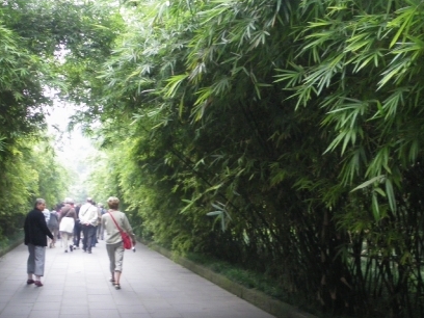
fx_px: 649
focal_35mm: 53
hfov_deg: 36.2
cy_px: 179
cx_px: 223
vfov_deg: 27.5
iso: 400
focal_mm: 6.3
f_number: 3.5
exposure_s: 1/50
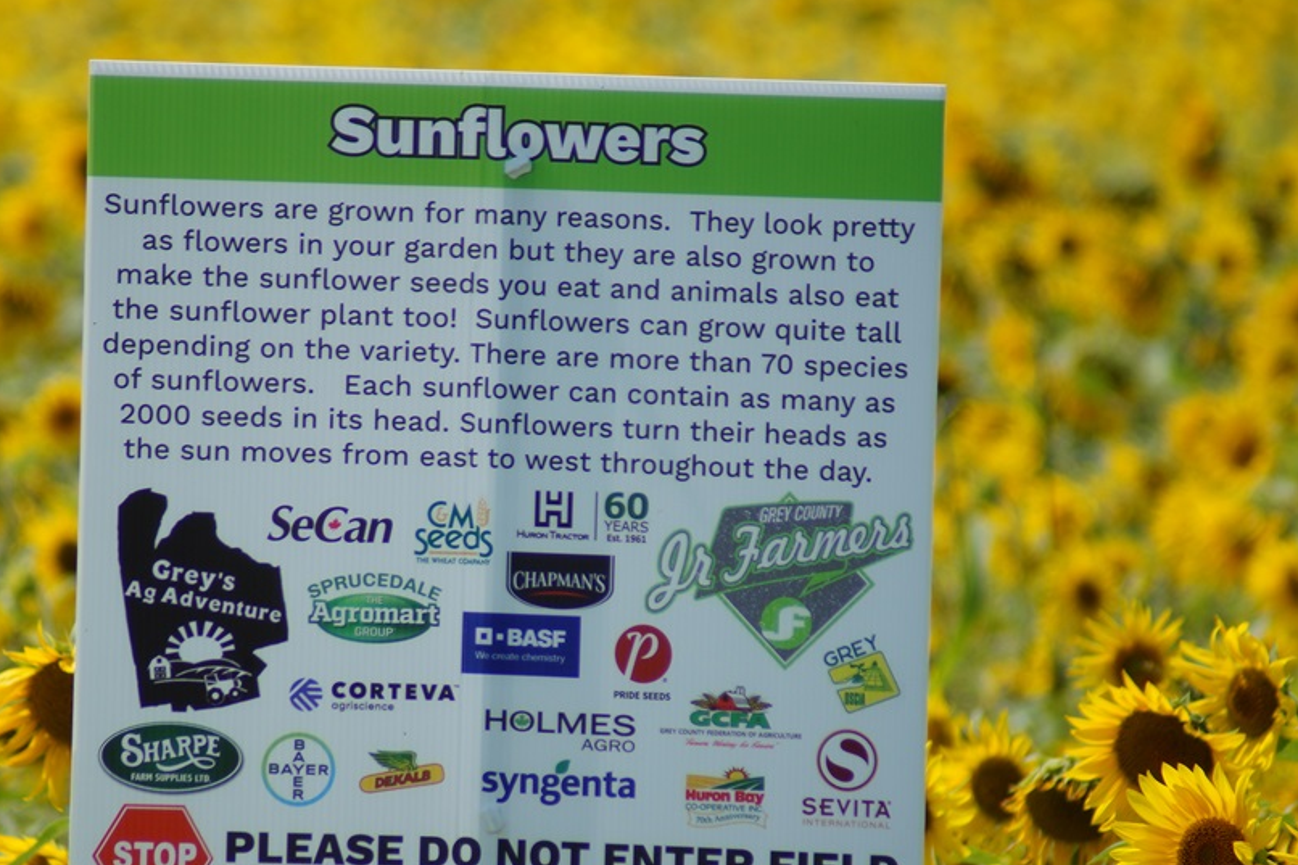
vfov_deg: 2.4
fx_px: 20618
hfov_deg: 3.6
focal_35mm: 572
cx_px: 493
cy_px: 515
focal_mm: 300
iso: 125
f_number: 5.6
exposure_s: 1/500
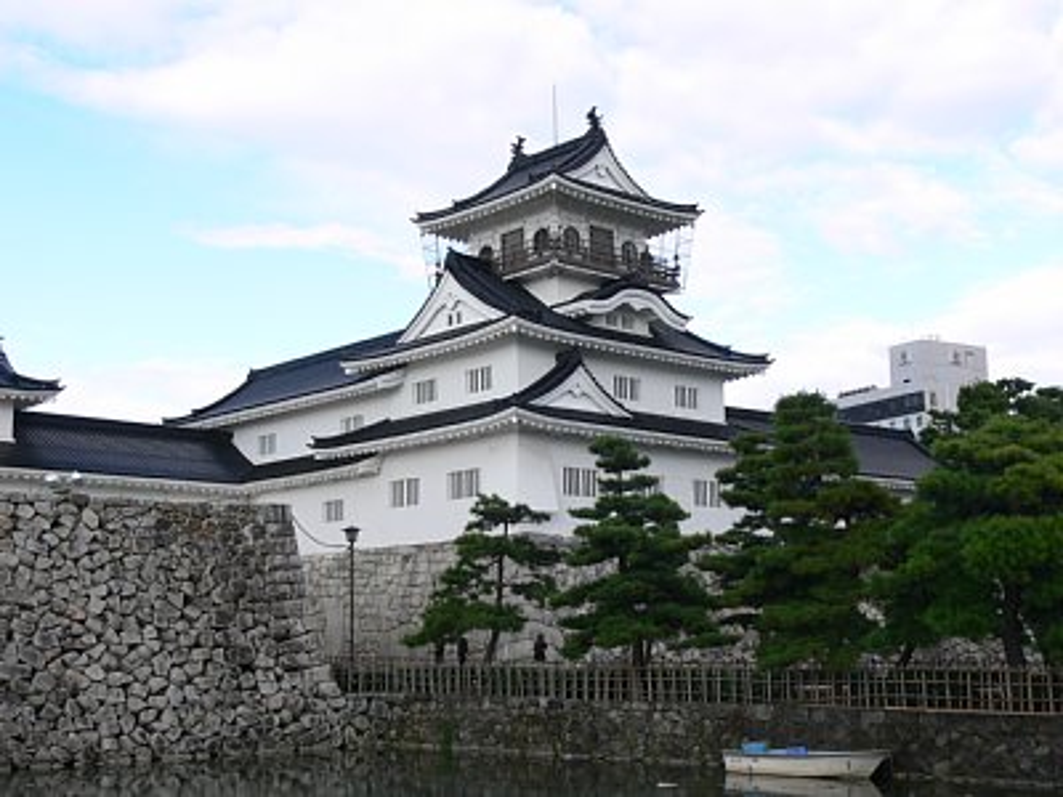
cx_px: 532
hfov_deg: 39.7
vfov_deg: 30.3
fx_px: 1474
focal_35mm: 48
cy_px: 398
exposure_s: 1/125
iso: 80
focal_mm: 10.2
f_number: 5.6
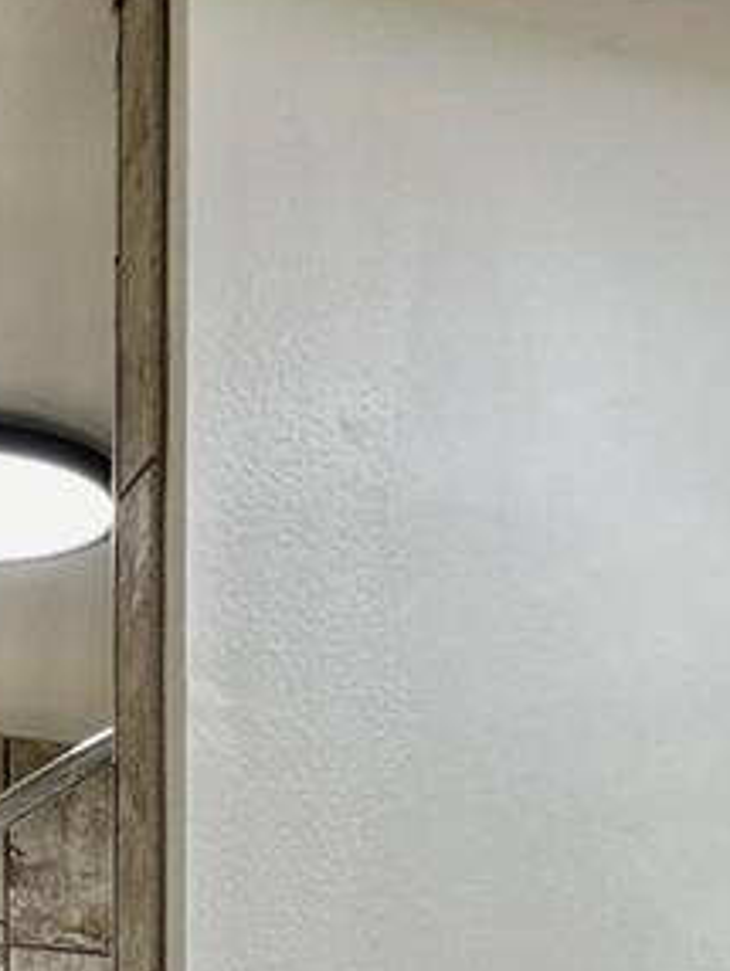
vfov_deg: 16.2
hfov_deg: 13.6
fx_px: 3060
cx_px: 336
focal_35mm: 109
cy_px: 1528
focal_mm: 5.1
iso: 40
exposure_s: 1/120
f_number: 1.6
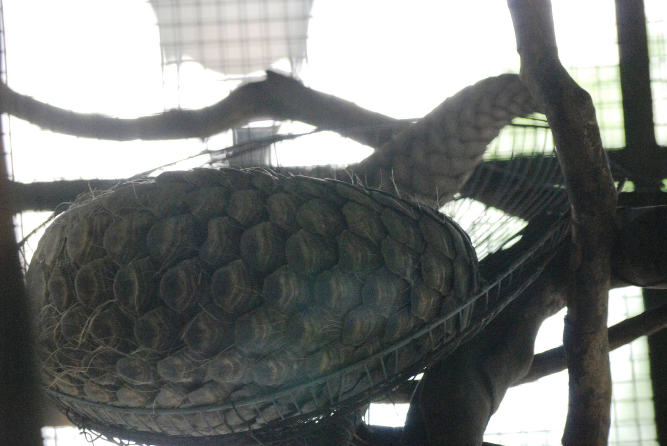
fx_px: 4174
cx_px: 334
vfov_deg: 6.1
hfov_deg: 9.1
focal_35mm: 225
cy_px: 223
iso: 1600
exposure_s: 1/160
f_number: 4.5
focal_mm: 150
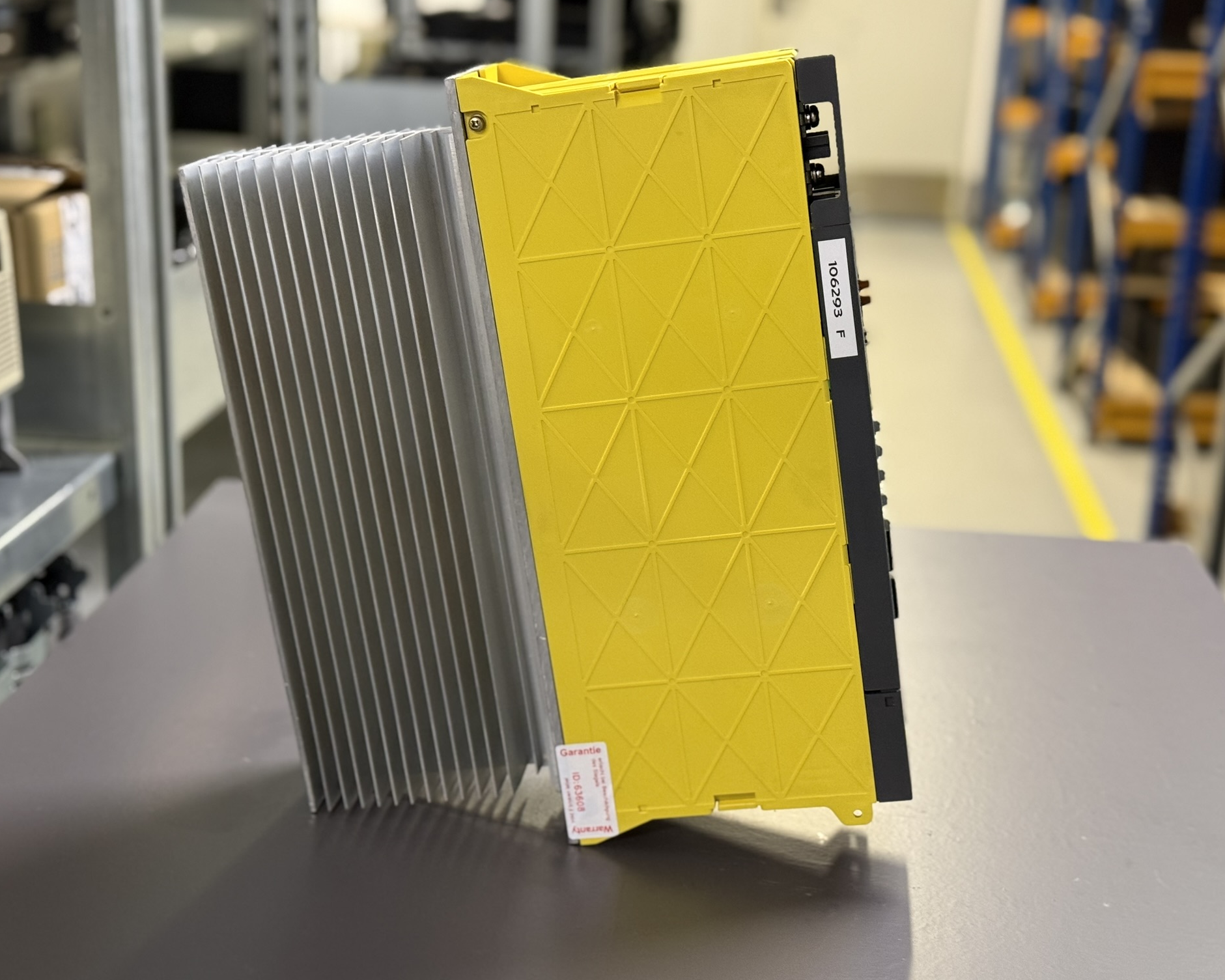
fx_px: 1849
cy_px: 490
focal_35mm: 51
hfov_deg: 36.7
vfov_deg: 29.7
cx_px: 597
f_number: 1.78
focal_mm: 6.76
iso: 200
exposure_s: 1/33
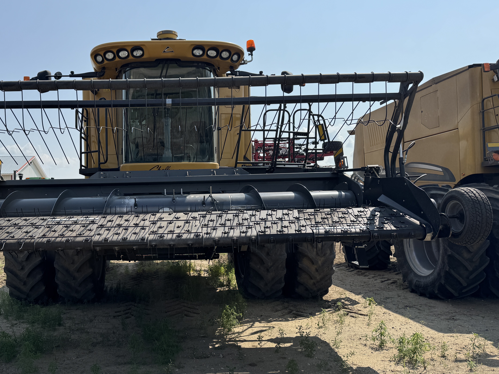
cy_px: 192
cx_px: 175
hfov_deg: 55.9
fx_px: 461
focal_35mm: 32
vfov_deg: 44.2
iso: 80
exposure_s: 1/7092
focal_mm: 6.76
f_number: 1.78
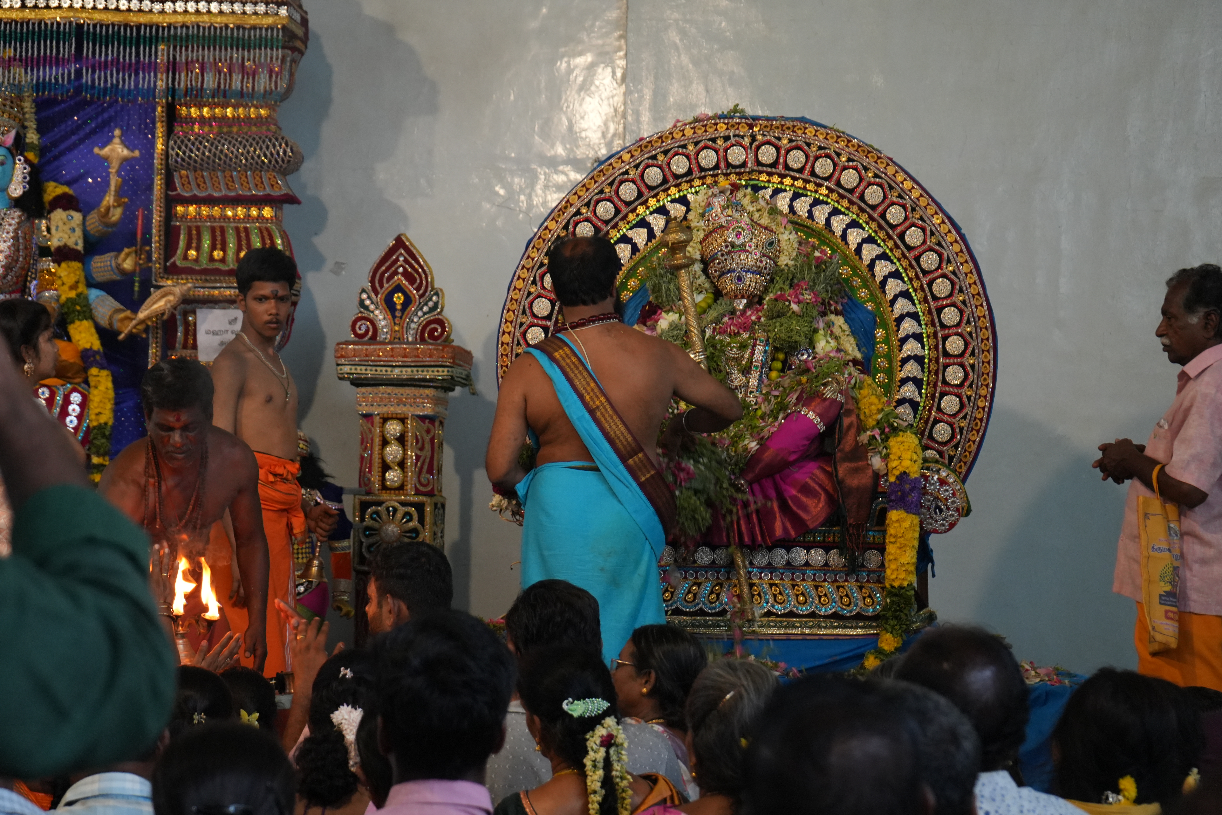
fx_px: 2648
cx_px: 573
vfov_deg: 17.5
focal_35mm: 78
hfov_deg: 26.0
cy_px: 425
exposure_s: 1/160
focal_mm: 70
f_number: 5.6
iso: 2500
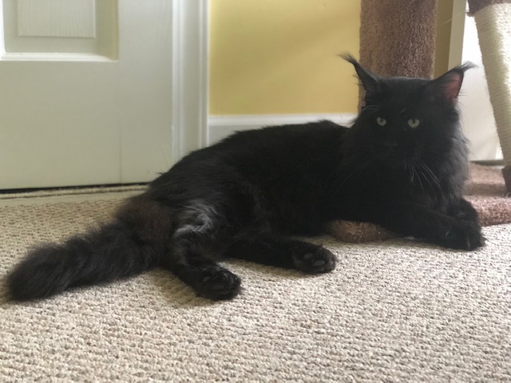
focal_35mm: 57
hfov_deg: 33.8
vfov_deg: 25.7
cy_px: 192
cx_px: 256
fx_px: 841
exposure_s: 1/30
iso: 320
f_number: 2.8
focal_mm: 6.6
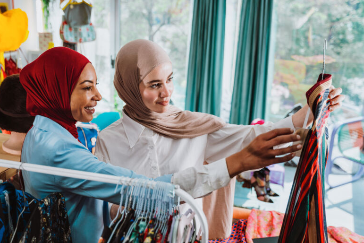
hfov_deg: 45.9
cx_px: 154
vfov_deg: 31.6
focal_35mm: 42
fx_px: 428
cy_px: 141
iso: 250
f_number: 2.8
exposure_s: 1/250
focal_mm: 36.3
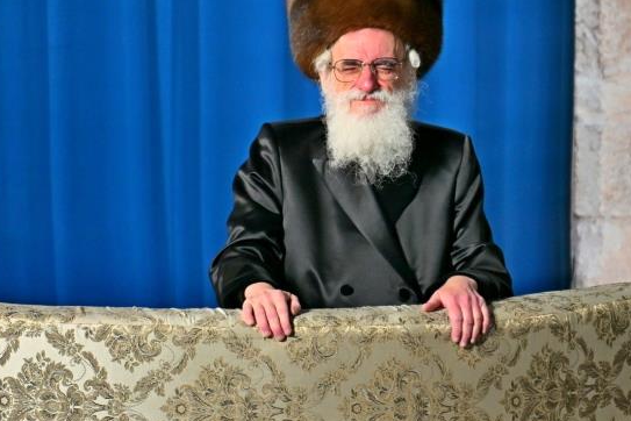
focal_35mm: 566
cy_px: 134
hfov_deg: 3.6
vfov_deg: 2.4
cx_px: 430
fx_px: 9920
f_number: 2.8
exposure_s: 1/160
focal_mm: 200
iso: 320
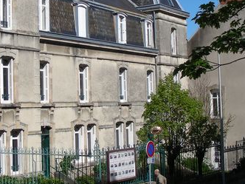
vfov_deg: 18.8
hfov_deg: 24.9
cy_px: 52
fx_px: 552
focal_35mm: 78
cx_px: 80
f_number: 4
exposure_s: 1/678
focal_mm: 6.3
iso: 50
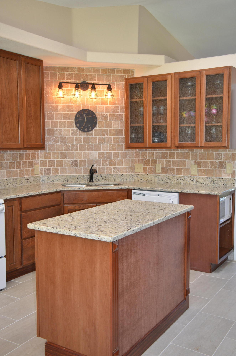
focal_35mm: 39
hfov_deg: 34.1
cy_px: 178
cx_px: 118
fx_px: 385
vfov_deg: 49.6
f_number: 4
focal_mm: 26
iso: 400
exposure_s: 1/80
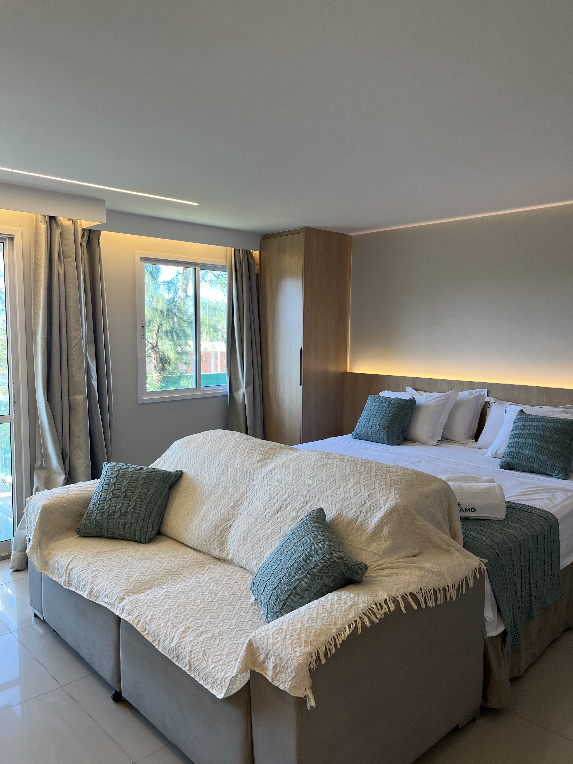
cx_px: 286
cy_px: 382
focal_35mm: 26
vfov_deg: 67.3
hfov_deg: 53.1
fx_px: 574
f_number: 1.6
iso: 50
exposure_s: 1/120
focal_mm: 5.1
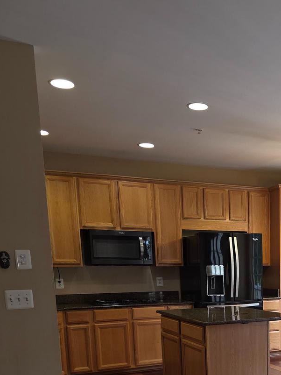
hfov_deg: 30.9
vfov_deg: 39.6
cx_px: 267
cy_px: 344
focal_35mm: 44
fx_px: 476
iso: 64
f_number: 1.7
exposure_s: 1/60
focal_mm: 6.3
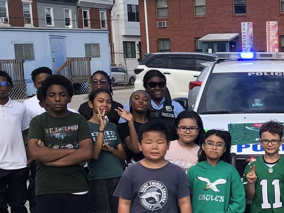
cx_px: 299
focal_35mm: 80
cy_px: 178
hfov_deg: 23.2
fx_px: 656
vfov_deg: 18.2
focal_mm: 4
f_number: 1.8
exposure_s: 1/640
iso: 20
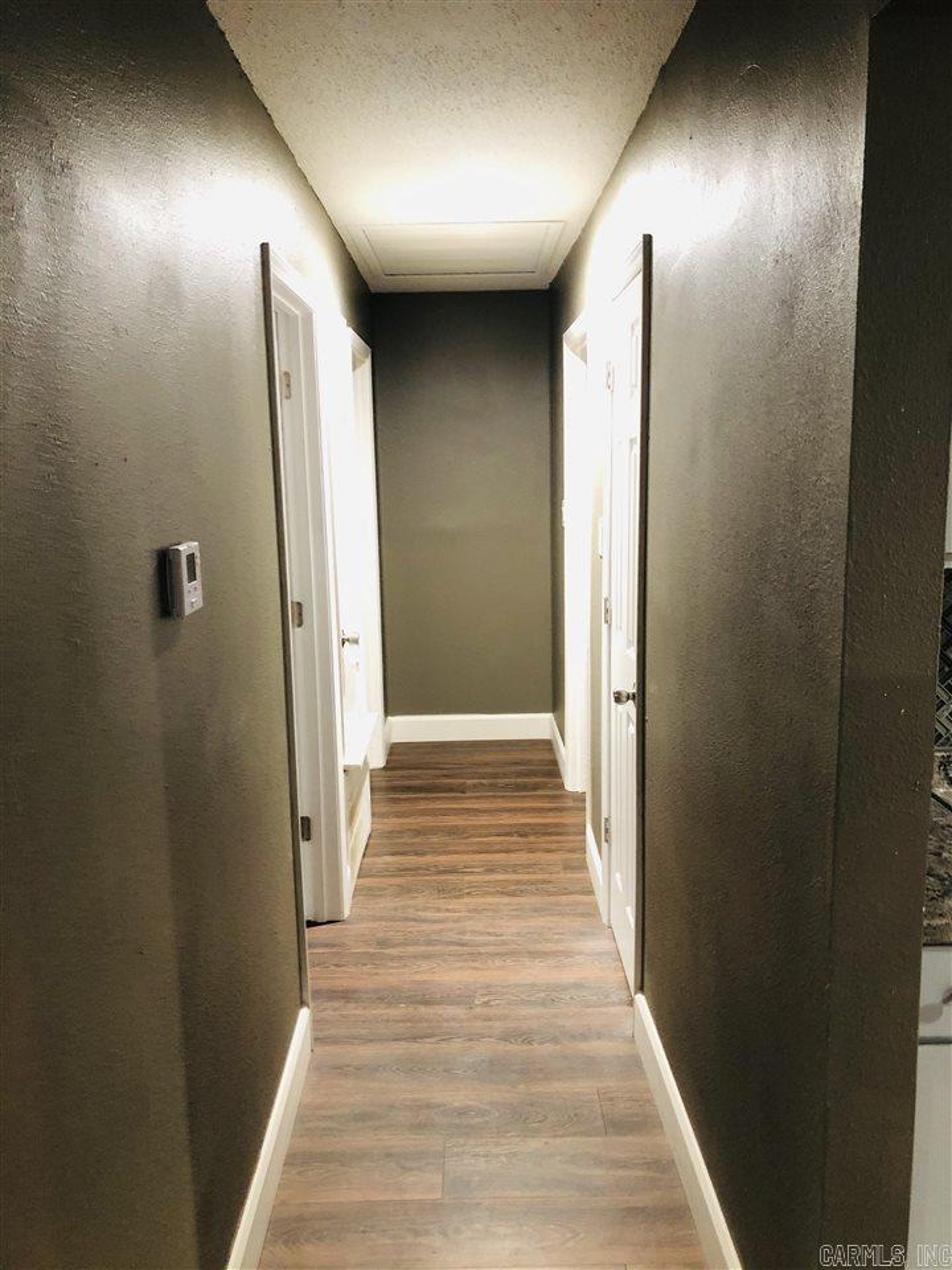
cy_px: 635
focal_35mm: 28
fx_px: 1027
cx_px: 476
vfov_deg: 63.4
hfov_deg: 49.7
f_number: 1.8
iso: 100
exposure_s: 1/5
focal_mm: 4
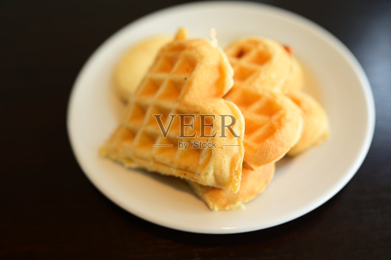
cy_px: 133
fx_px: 412
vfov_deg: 35.0
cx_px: 197
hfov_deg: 50.7
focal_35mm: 38
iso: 250
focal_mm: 35
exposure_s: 1/125
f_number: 2.8
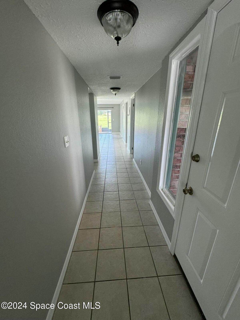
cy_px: 160
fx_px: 129
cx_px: 120
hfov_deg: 85.7
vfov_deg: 102.1
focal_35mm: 14
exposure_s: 1/120
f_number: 2.2
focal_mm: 2.22
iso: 160
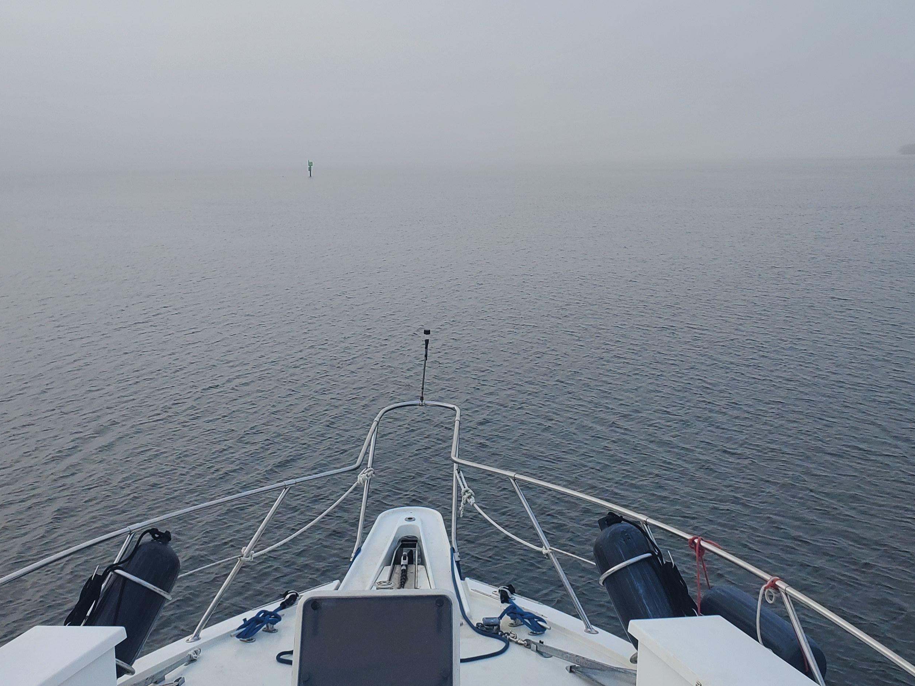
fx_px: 1110
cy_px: 143
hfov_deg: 44.7
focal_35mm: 42
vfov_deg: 33.4
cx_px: 515
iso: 50
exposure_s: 1/606
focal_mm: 4.3
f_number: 2.4
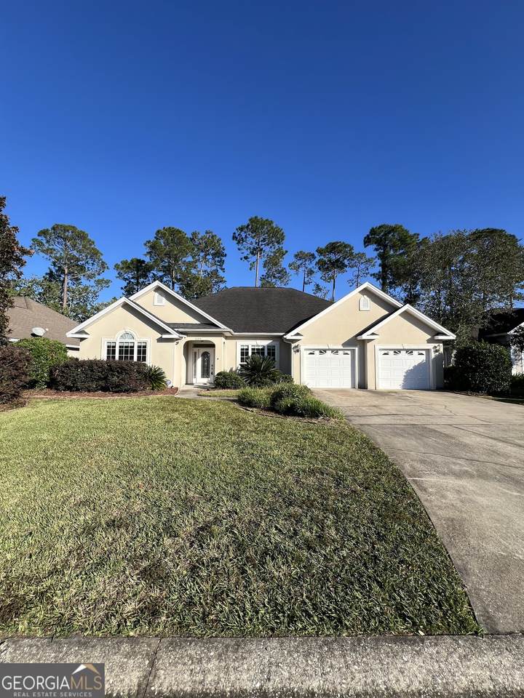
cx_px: 262
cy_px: 349
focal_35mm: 13
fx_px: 262
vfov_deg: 106.2
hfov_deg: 89.9
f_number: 1.8
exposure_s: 1/1575
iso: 32
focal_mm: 1.57
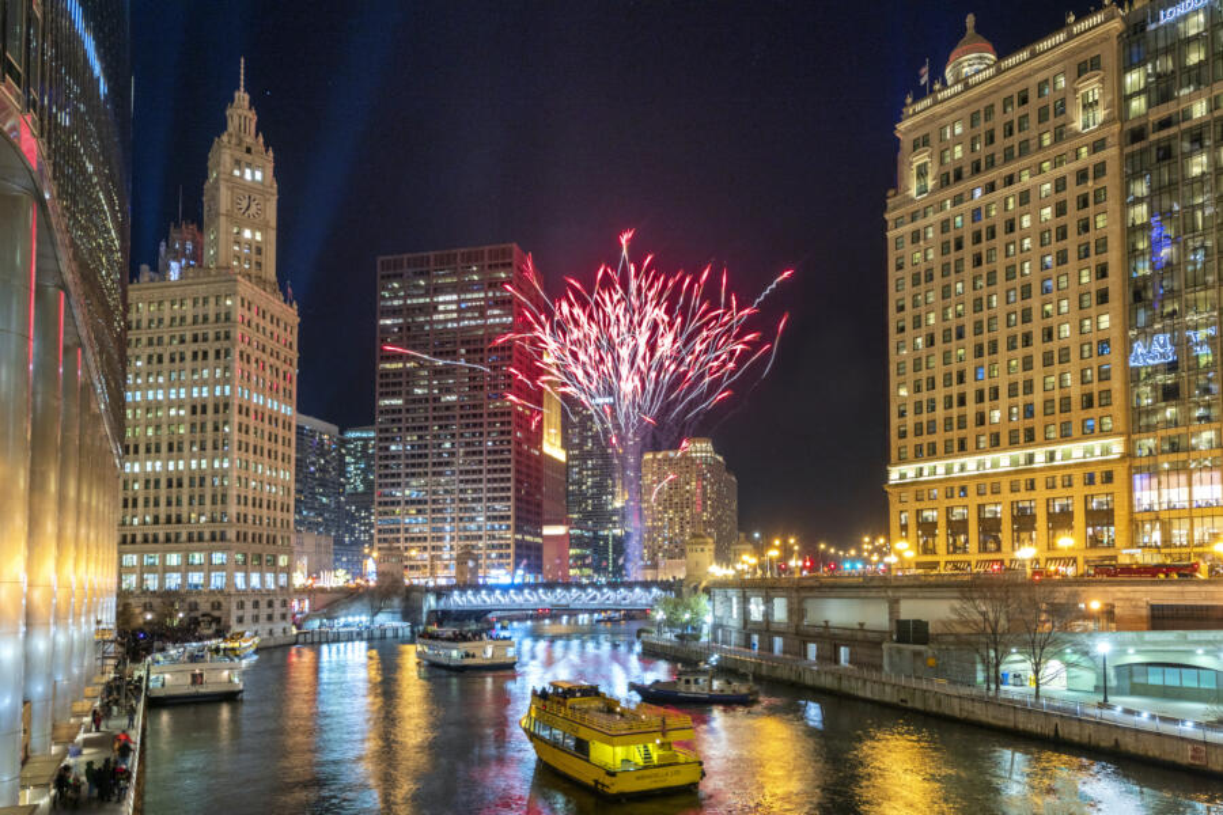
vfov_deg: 61.9
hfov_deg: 84.0
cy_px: 408
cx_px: 612
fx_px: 679
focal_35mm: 20
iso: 200
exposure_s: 1
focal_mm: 20
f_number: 8
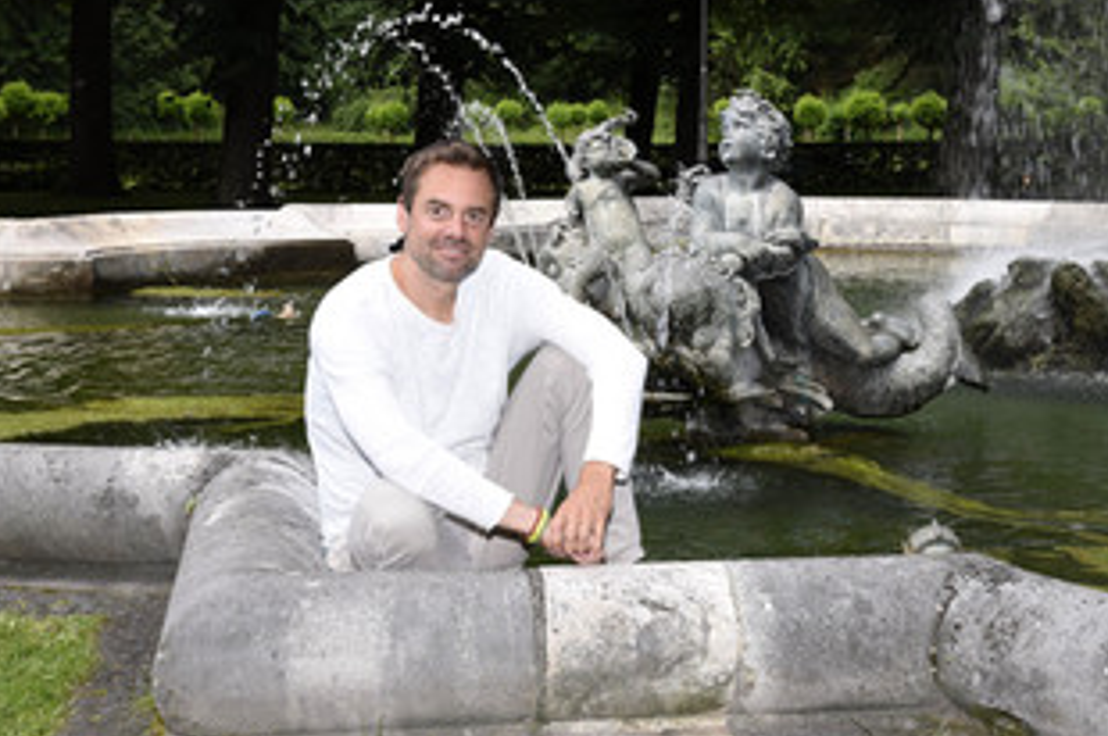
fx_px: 2060
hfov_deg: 30.0
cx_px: 656
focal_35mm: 67
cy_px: 311
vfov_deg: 20.3
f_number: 11
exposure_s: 1/160
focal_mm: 46
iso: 640
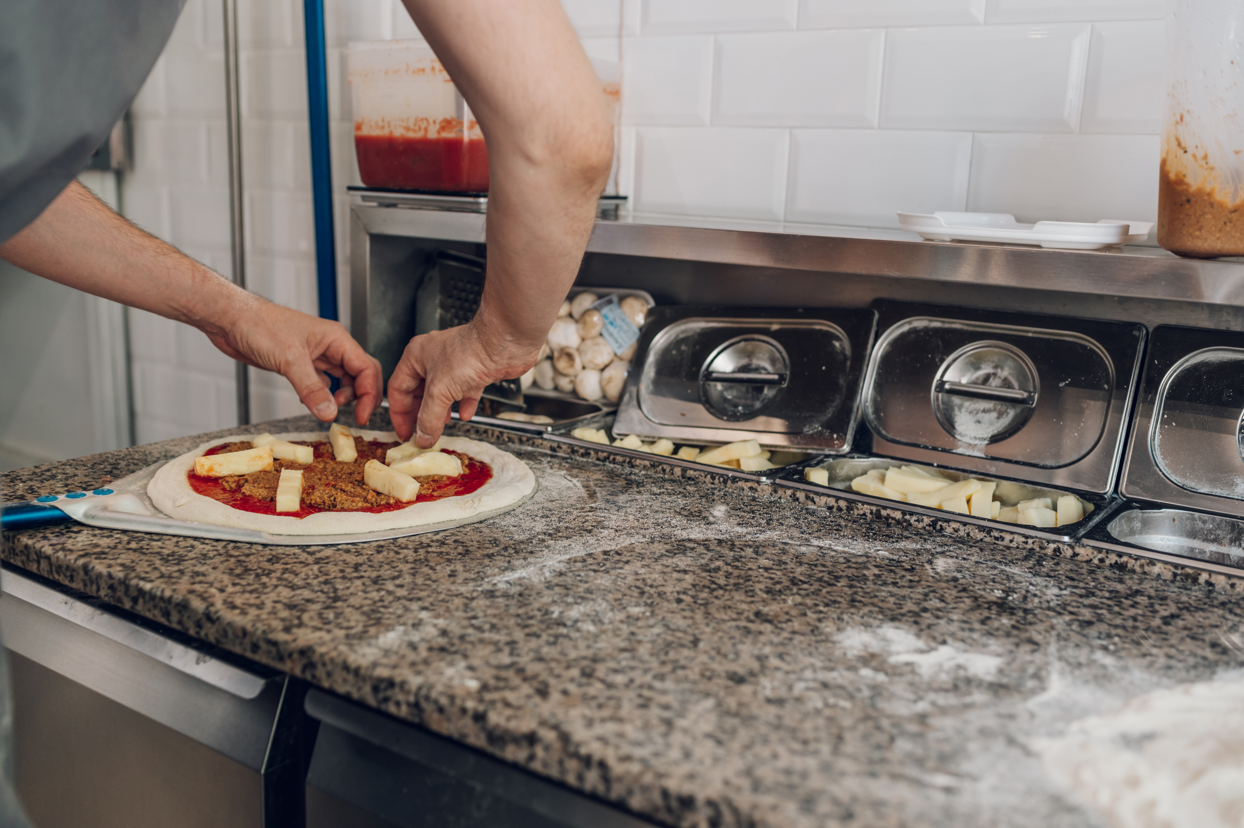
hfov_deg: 54.5
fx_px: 1209
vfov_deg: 37.8
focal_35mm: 35
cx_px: 622
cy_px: 414
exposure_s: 1/200
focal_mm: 35
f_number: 3.2
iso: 250
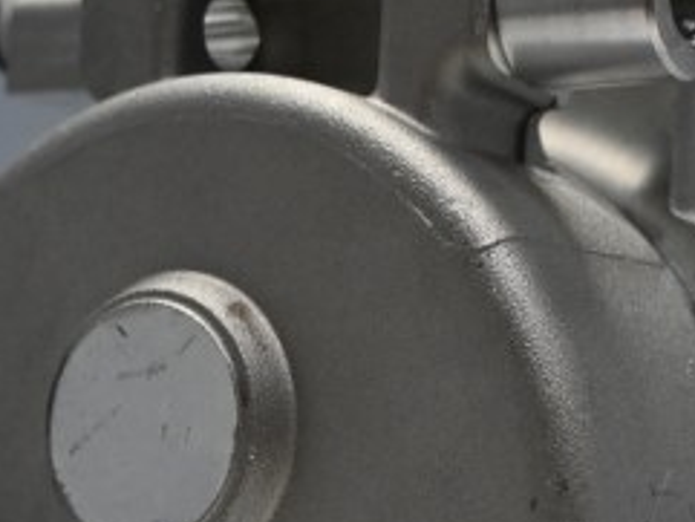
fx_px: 2402
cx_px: 528
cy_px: 549
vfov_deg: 12.2
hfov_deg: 16.4
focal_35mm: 120
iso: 800
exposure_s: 1/125
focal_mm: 25
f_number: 4.2
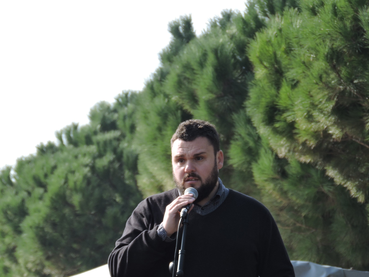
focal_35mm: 402
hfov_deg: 4.9
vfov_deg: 3.7
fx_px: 4286
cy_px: 180
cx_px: 147
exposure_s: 1/200
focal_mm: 53.5
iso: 100
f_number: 4.8
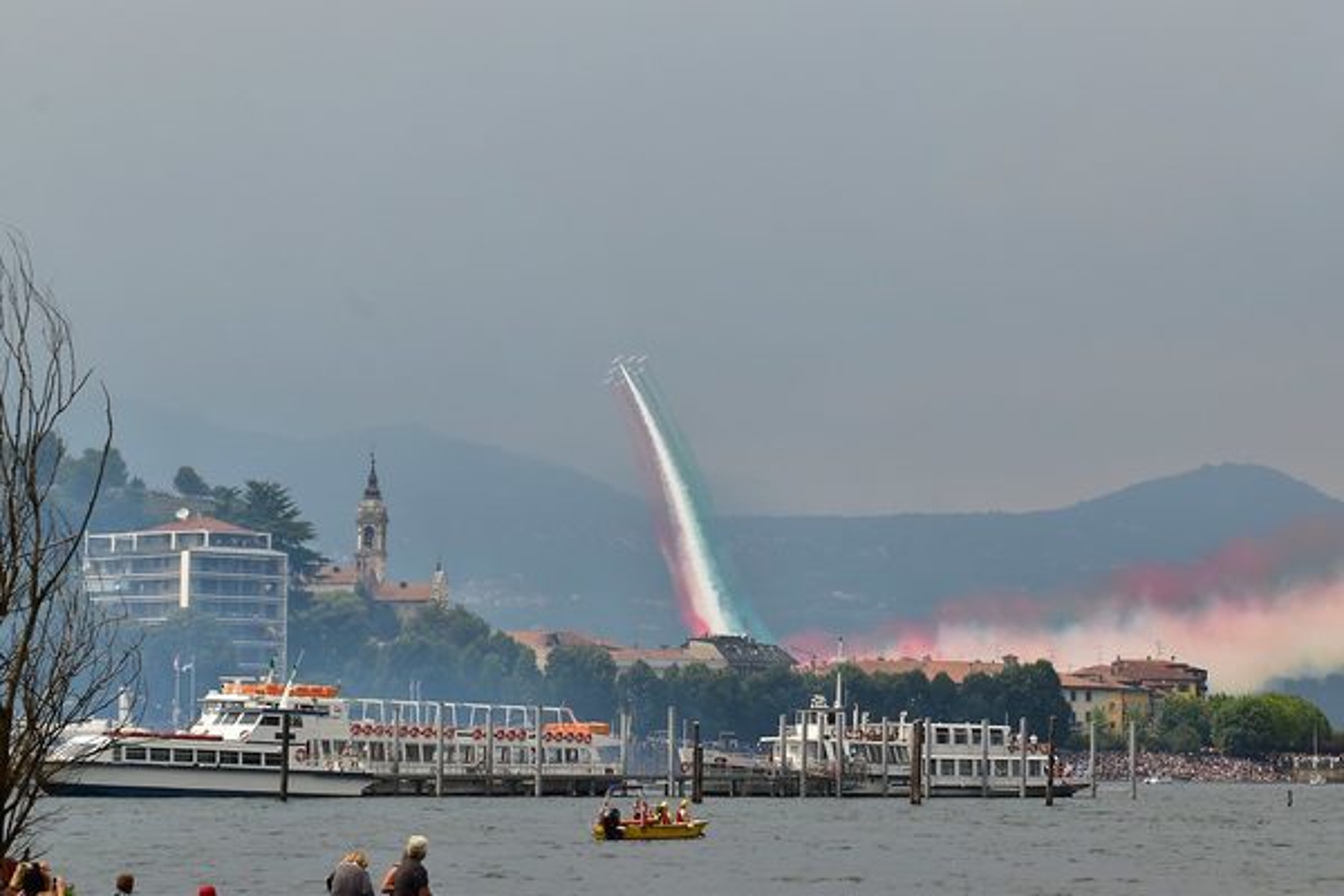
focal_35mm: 117
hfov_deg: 17.5
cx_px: 672
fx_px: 4368
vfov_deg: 11.7
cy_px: 448
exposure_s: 1/1600
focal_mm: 78
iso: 500
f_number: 10
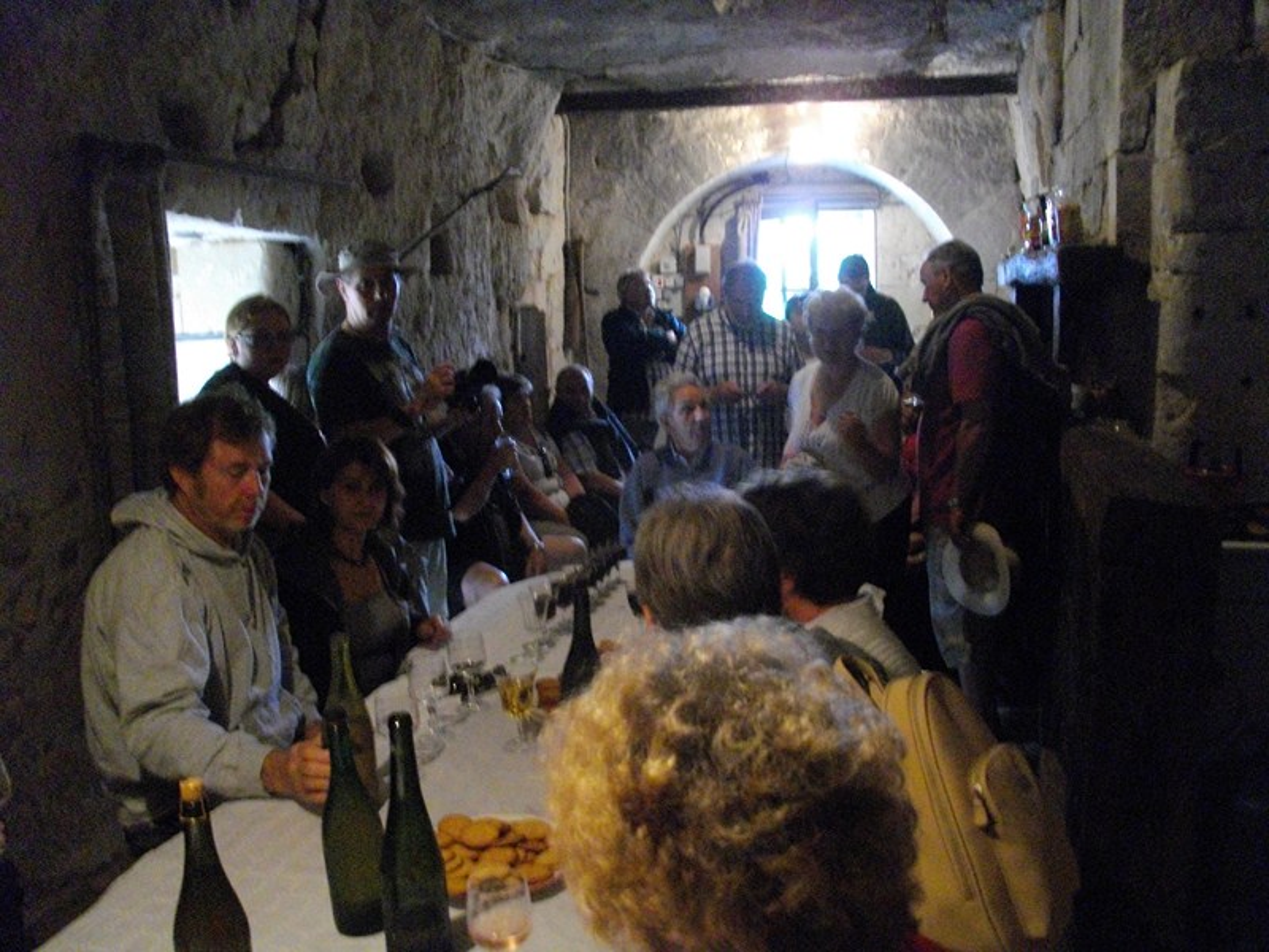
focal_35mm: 32
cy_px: 476
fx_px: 1173
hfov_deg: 56.8
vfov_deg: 44.2
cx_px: 634
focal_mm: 5.7
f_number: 2.9
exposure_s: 1/13
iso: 800
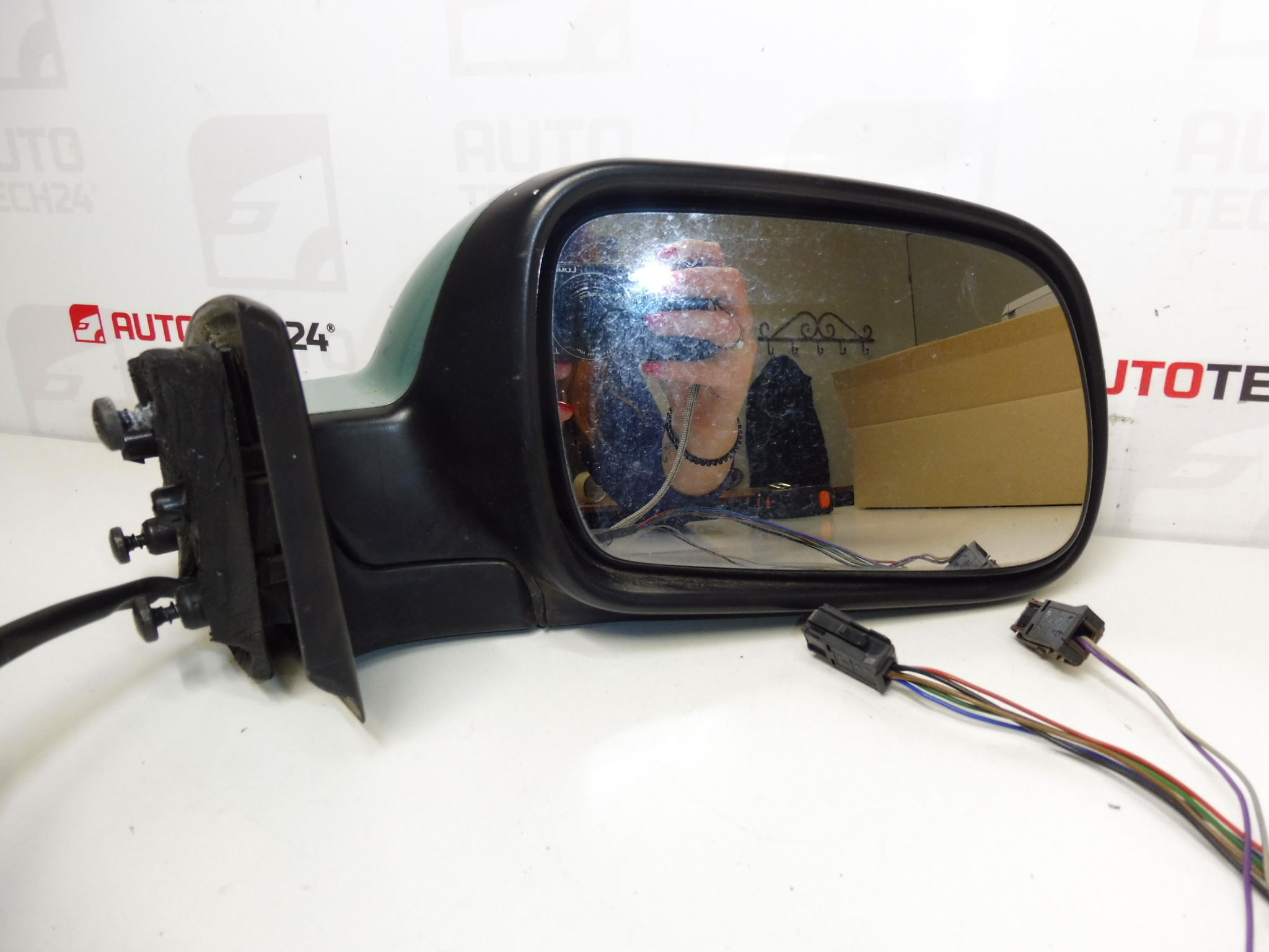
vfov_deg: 56.8
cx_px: 634
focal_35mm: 24
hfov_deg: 71.6
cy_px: 476
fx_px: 880
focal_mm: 4.3
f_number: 3.5
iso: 200
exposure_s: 1/60
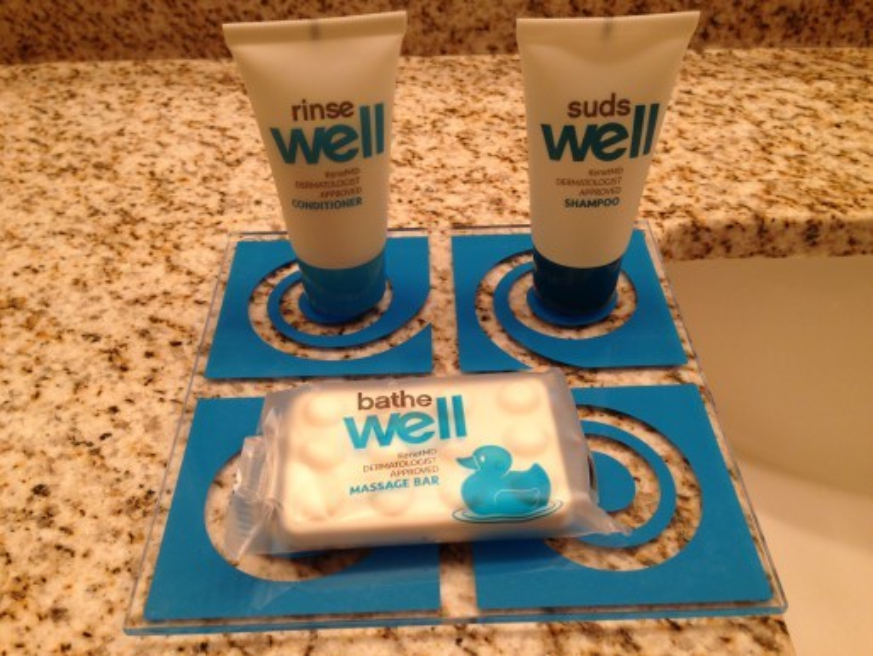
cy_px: 328
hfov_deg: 55.3
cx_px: 436
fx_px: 833
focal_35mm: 33
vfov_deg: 43.0
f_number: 2.4
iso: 50
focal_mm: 4.12
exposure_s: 1/40
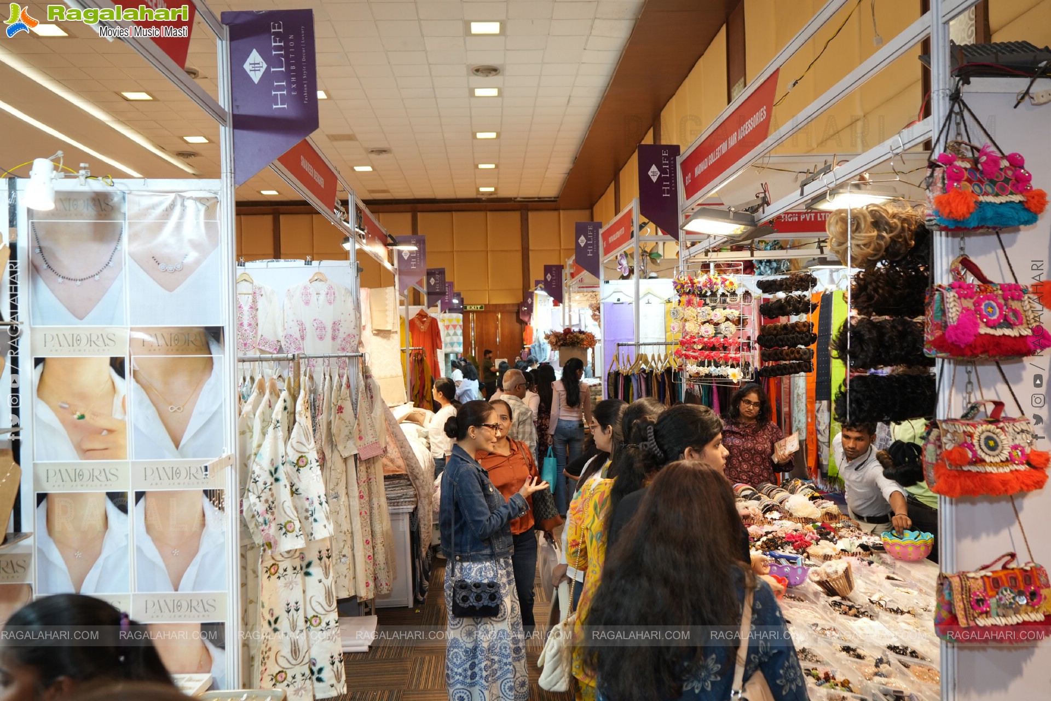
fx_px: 847
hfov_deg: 63.7
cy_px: 350
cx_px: 526
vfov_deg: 45.0
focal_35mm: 29
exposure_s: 1/160
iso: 800
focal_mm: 29
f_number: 5
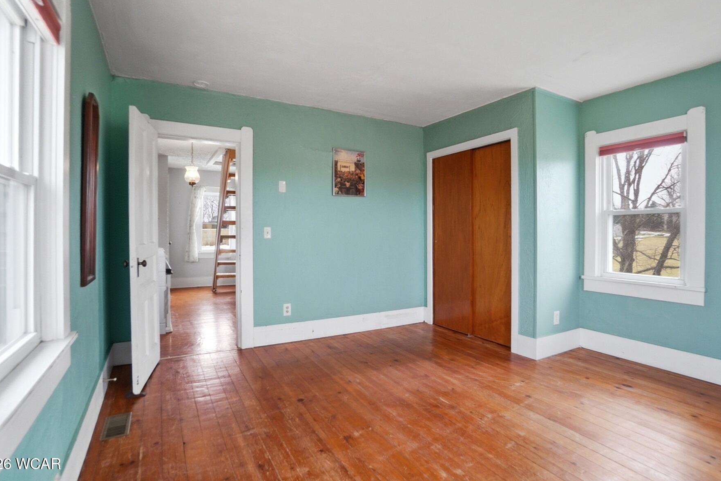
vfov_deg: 70.2
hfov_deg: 93.3
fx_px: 340
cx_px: 373
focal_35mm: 17
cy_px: 216
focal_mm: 10
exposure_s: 1/250
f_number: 5.6
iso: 125
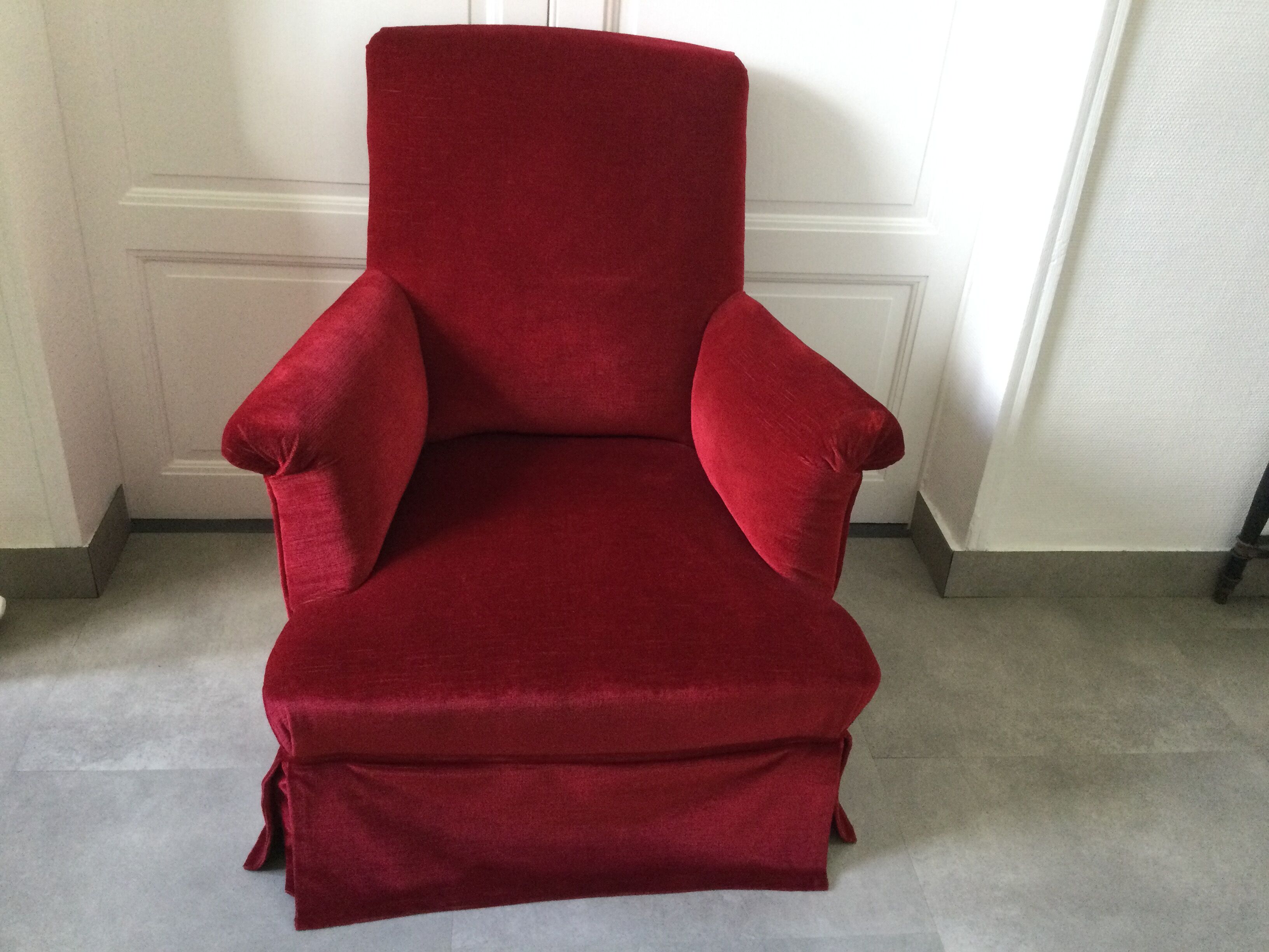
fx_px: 1136
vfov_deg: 45.4
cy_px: 476
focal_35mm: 31
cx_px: 634
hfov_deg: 58.4
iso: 200
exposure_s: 1/33
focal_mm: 3.3
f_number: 2.4
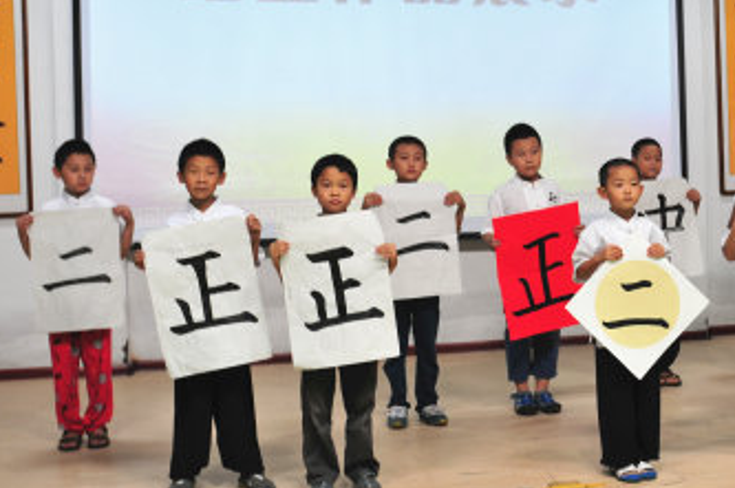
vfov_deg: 25.4
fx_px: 1081
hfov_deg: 37.2
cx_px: 481
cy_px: 195
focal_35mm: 53
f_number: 3.2
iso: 200
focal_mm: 24
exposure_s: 1/40
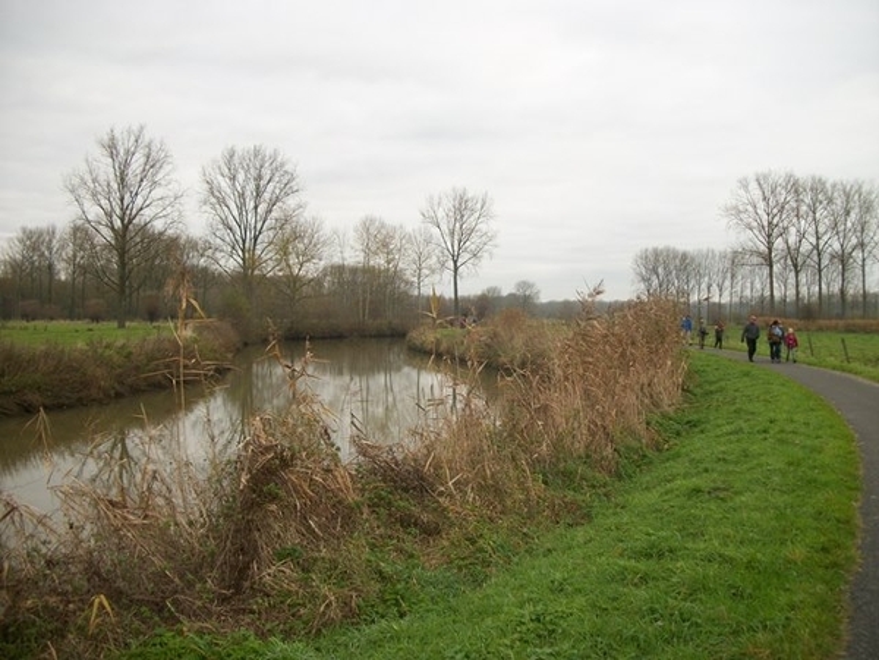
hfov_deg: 56.8
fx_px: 813
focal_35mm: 32
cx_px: 440
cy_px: 330
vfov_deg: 44.2
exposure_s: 1/200
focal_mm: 5.7
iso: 80
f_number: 2.9
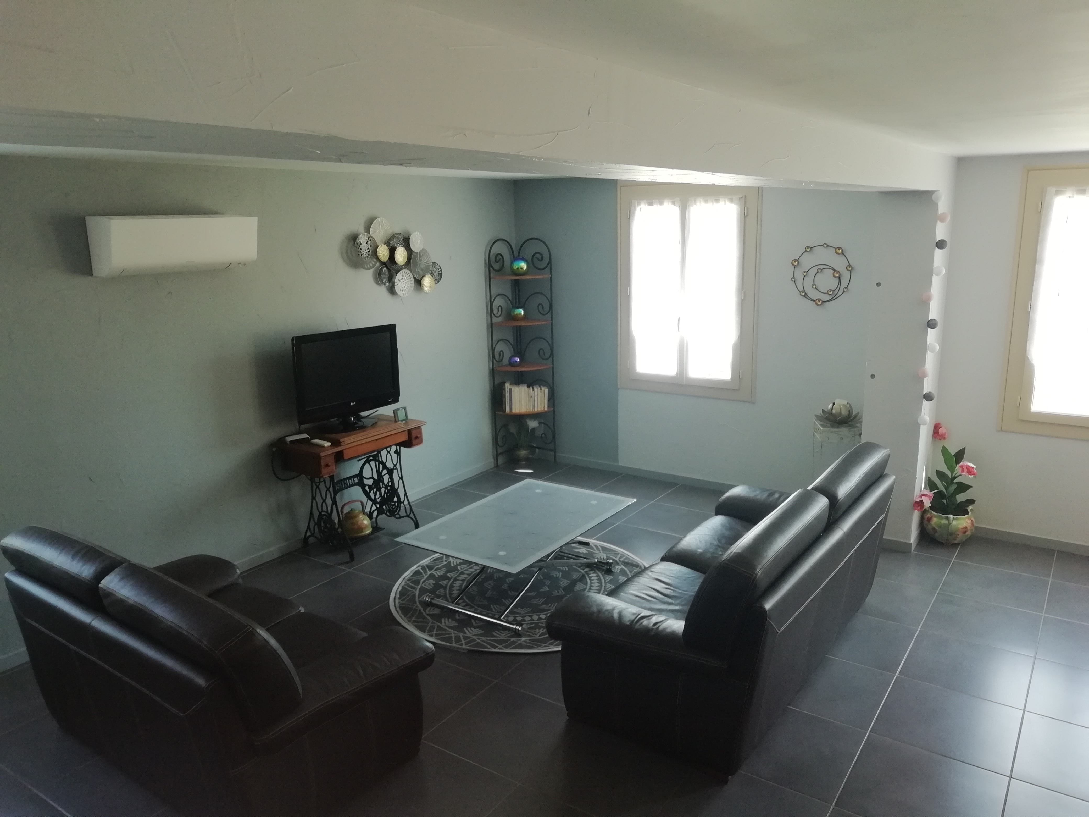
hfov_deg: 67.3
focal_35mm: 26
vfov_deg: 53.1
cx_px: 544
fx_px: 818
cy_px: 408
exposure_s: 1/50
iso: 64
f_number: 2.2
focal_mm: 3.46
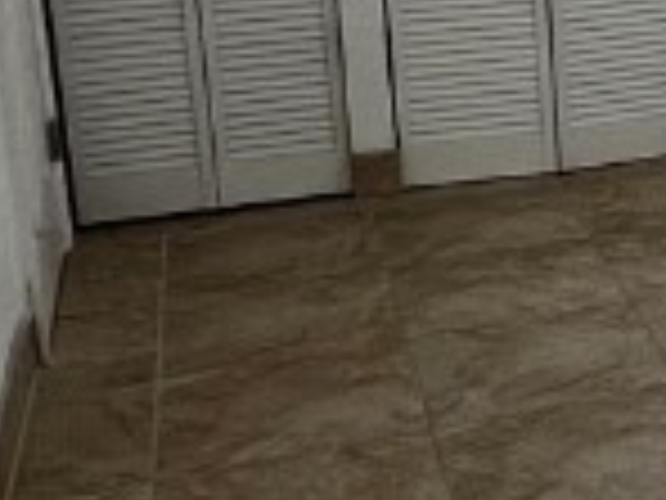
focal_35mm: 90
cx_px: 1094
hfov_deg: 18.4
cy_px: 5
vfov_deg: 16.1
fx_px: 1732
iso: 160
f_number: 1.8
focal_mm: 1.57
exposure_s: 1/120
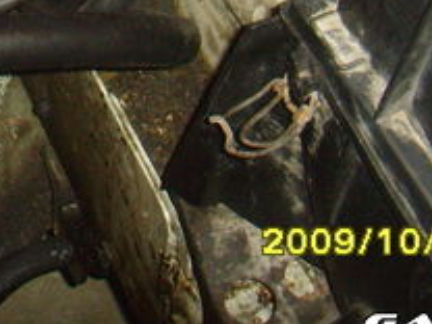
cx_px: 54
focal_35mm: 120
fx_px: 1498
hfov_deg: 16.2
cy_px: -154
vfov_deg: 11.8
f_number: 3.5
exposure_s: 1/45
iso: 200
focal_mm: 6.6
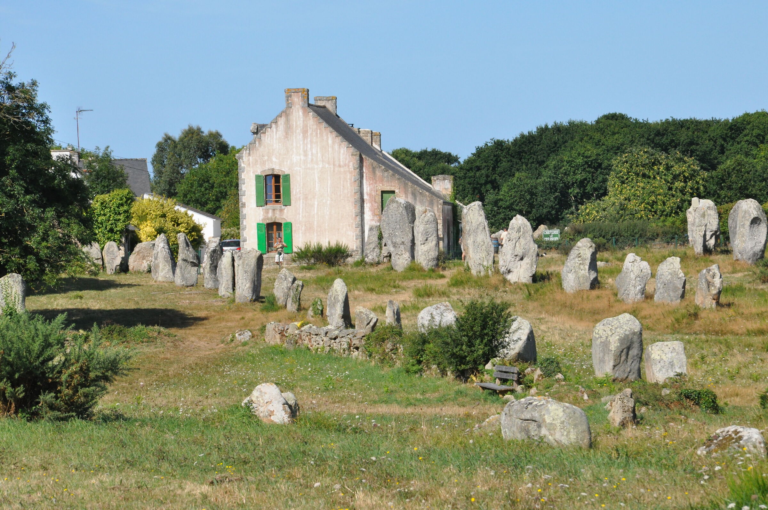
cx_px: 384
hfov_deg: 13.1
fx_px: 3356
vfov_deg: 8.7
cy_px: 255
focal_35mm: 158
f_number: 16
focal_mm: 105
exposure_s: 1/1000
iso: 1000
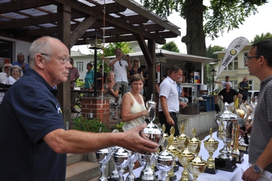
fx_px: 249
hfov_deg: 57.3
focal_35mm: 33
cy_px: 90
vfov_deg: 39.9
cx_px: 136
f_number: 5.6
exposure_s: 1/1250
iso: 400
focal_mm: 22
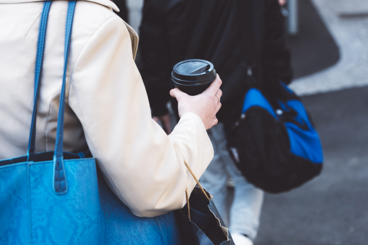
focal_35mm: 70
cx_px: 184
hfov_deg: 28.8
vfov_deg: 19.5
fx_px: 716
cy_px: 122
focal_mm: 70
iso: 250
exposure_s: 1/250
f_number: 5
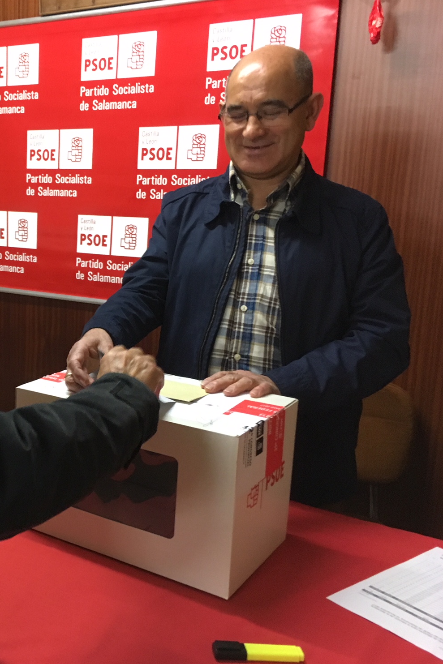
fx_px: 757
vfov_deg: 47.4
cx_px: 5
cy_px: 335
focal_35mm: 41
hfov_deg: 30.5
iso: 200
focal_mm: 4.15
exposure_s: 1/20
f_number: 2.2
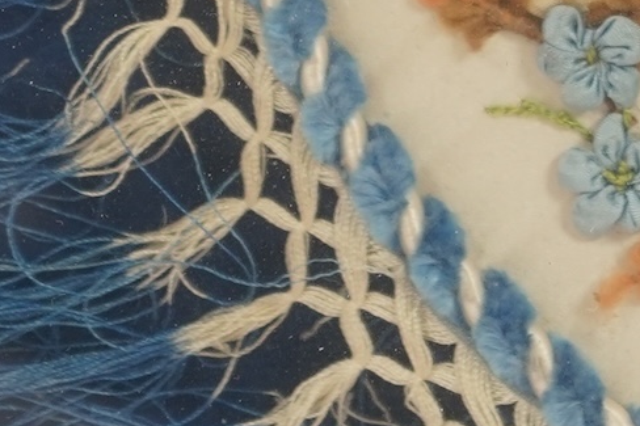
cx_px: 1204
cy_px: -459
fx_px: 5242
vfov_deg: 4.6
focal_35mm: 295
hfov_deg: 6.8
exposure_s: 1/60
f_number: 4.5
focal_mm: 48
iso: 640
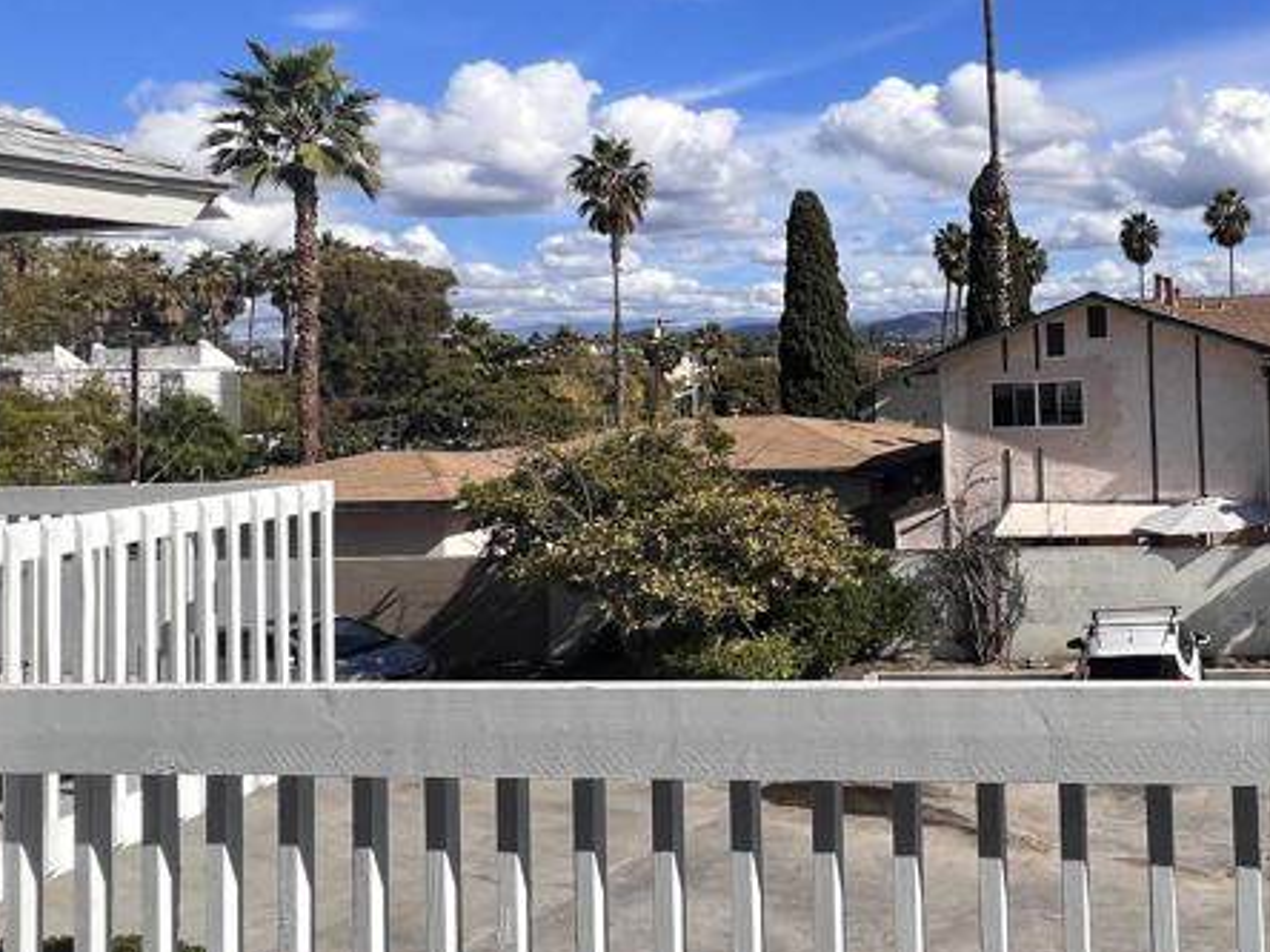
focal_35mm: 30
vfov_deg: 46.0
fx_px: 1101
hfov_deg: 53.4
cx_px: 1113
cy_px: 309
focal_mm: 1.57
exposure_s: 1/2538
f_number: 1.8
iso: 32
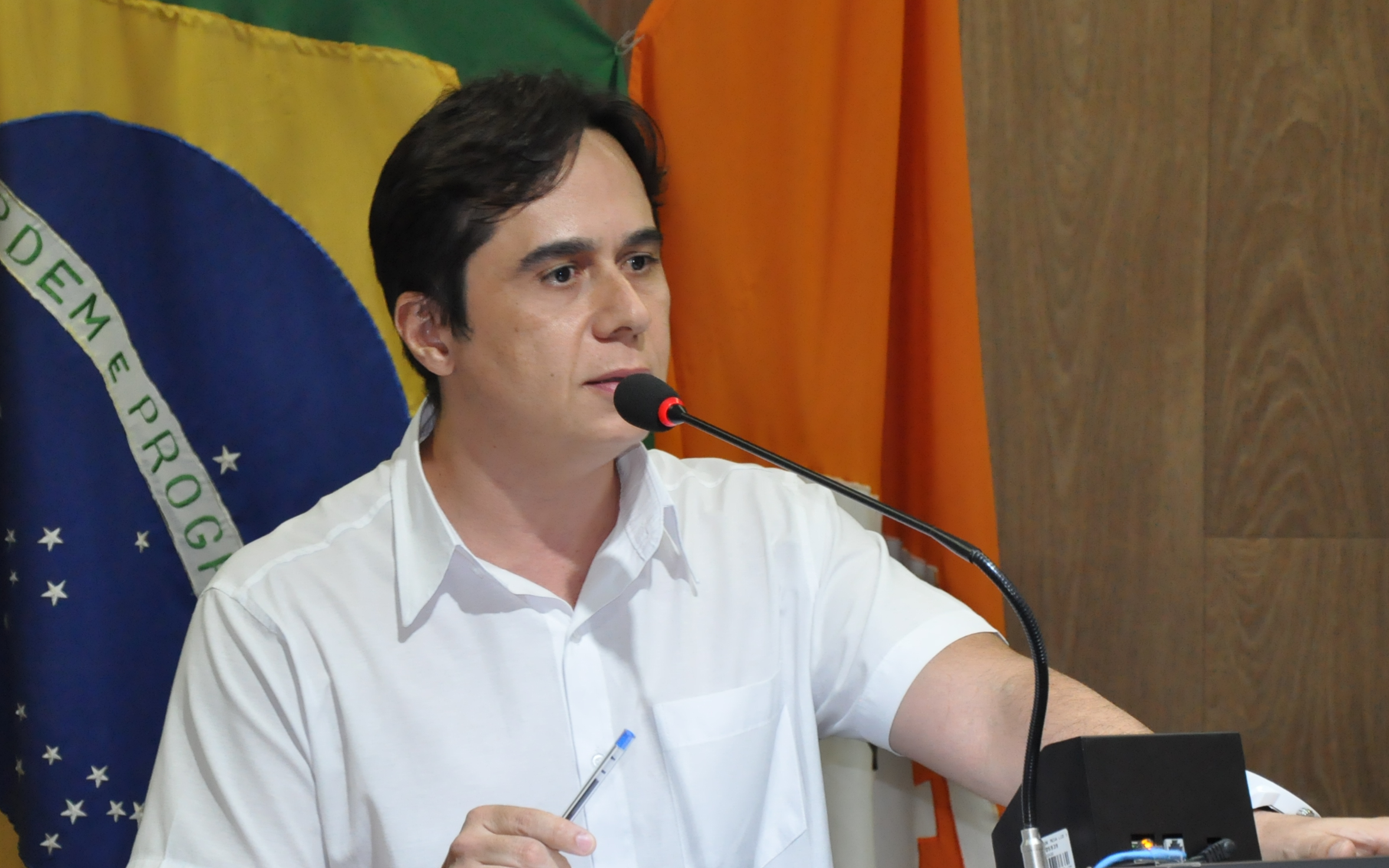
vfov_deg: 10.8
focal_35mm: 121
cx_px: 477
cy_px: 416
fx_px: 4580
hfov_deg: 17.2
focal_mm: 58
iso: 2000
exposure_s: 1/160
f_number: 5
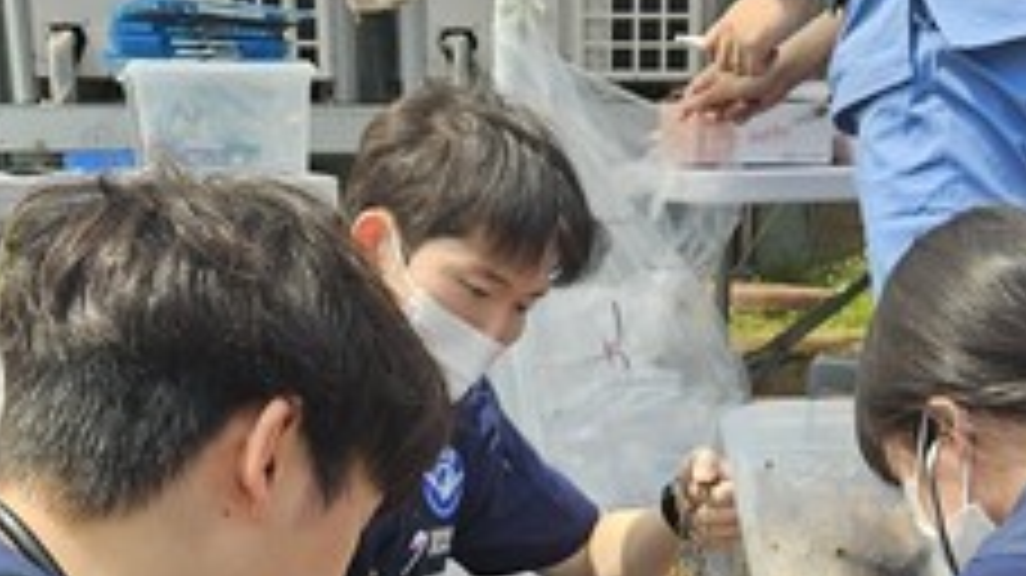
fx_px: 1795
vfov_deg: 17.3
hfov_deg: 31.8
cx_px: 603
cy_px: 702
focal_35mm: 66
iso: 25
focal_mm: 5.4
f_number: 1.8
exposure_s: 1/677
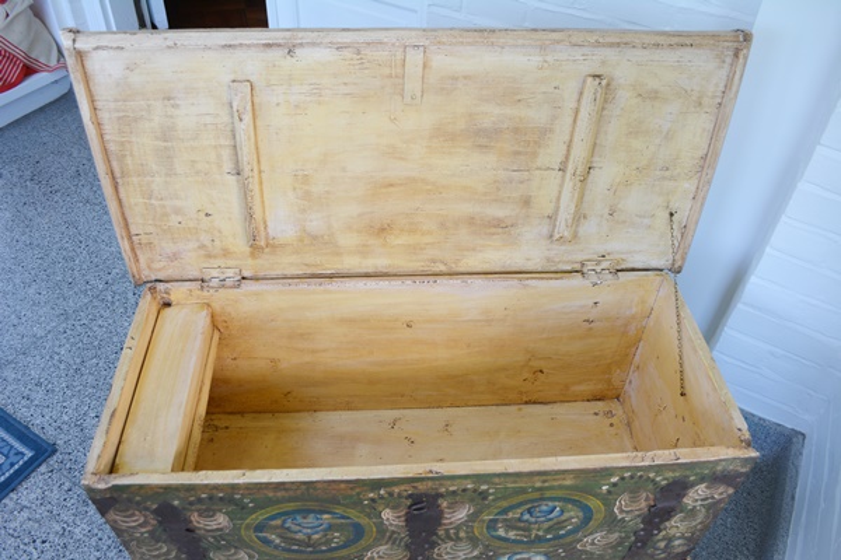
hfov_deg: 67.4
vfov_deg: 47.9
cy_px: 280
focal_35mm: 27
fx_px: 631
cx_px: 420
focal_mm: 18
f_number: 4.5
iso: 400
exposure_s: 1/80
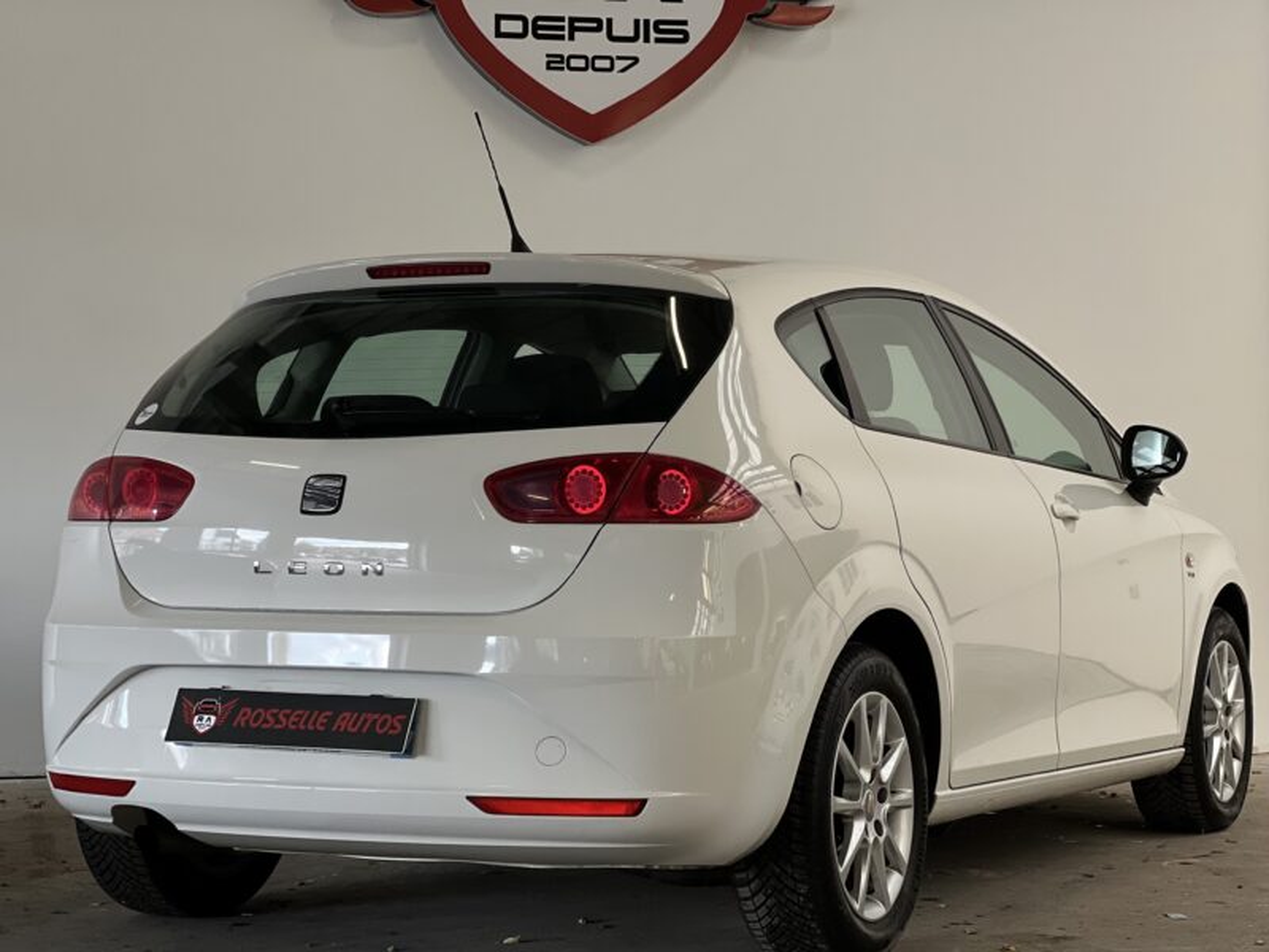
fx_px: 2823
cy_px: 476
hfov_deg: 25.3
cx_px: 634
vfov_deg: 19.1
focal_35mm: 77
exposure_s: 1/100
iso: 200
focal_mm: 9
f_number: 2.8
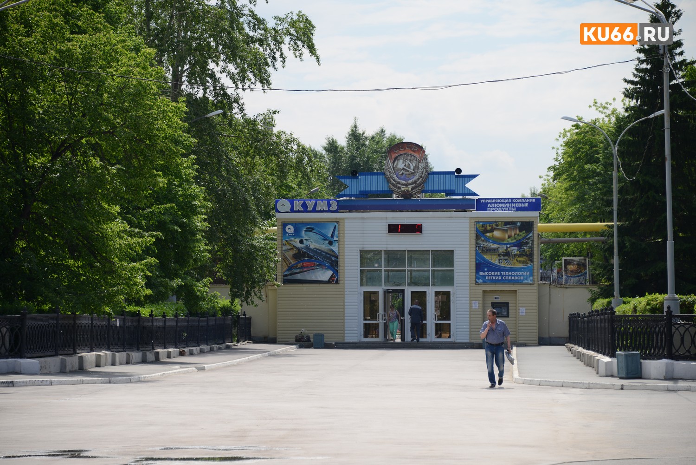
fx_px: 2901
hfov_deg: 13.7
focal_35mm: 150
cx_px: 348
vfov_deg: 9.2
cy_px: 232
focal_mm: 150
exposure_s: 1/800
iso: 200
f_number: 5.6
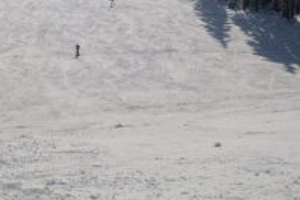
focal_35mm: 96
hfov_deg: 21.0
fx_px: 800
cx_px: 56
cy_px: -67
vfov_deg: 13.7
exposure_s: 1/750
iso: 80
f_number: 8.4
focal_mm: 6.3
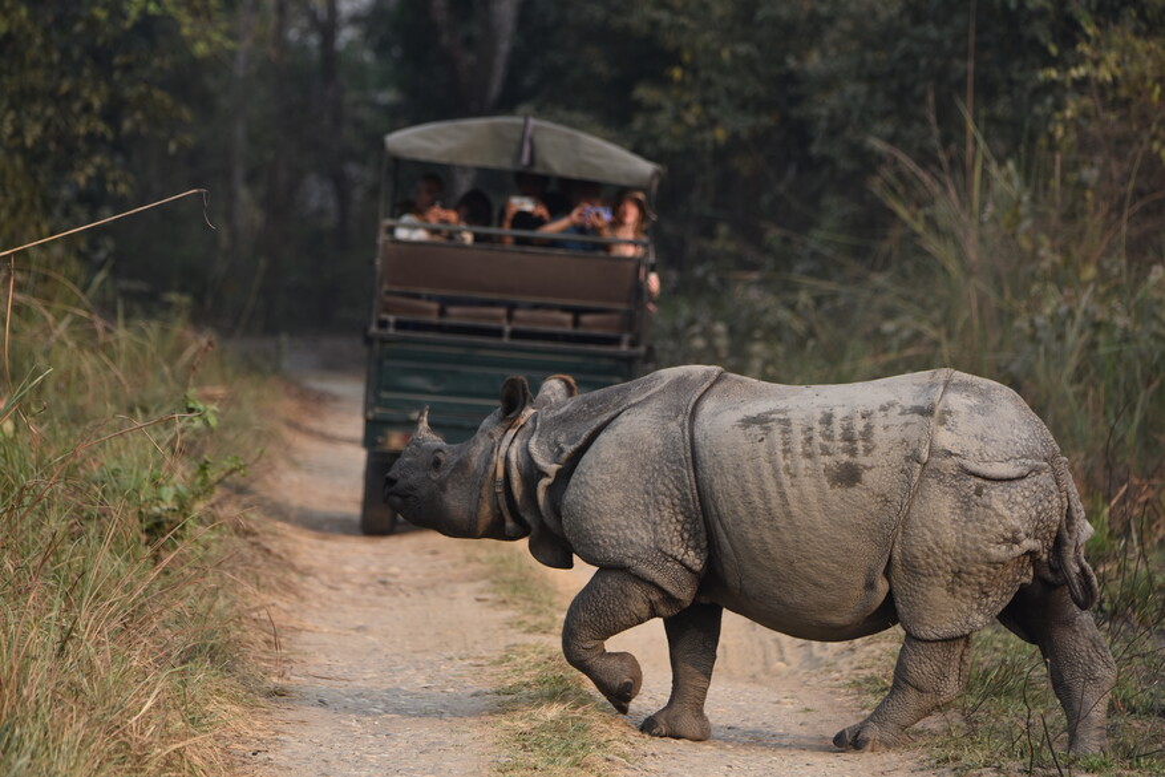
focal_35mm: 340
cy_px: 388
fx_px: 11004
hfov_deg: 6.1
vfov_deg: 4.0
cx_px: 582
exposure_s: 1/500
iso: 360
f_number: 6
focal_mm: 340
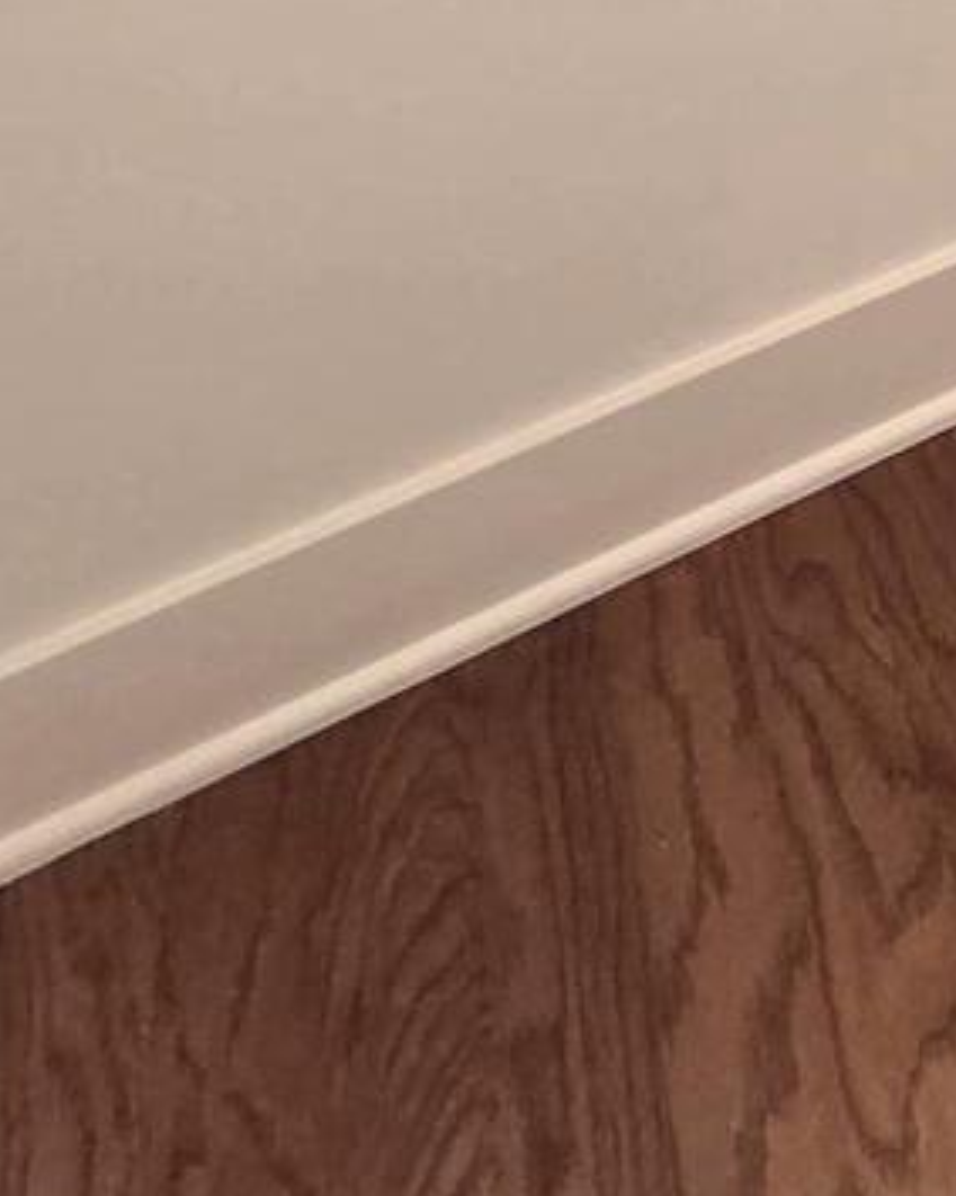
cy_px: -1041
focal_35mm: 55
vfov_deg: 20.8
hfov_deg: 18.8
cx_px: 1861
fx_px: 1946
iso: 64
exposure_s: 1/120
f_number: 2.2
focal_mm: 2.2
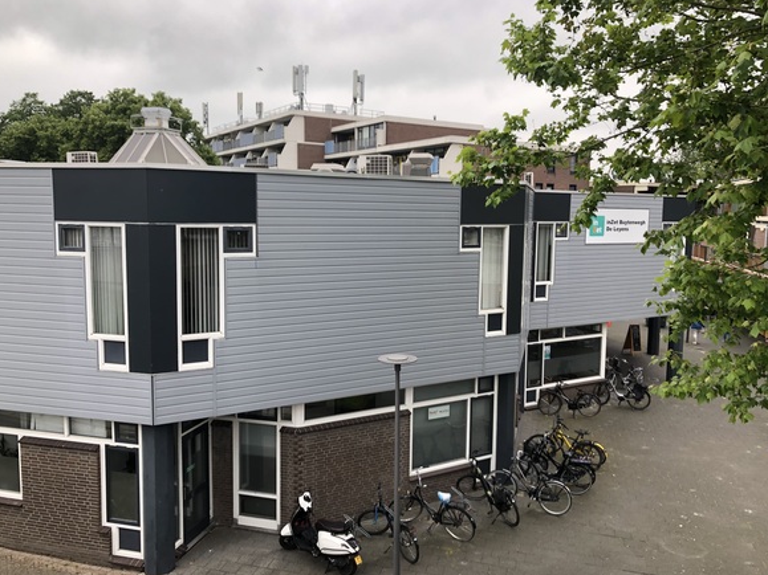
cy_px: 289
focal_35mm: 29
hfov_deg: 61.7
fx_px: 643
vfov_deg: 48.2
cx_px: 391
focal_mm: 3.99
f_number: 1.8
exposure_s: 1/219
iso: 20
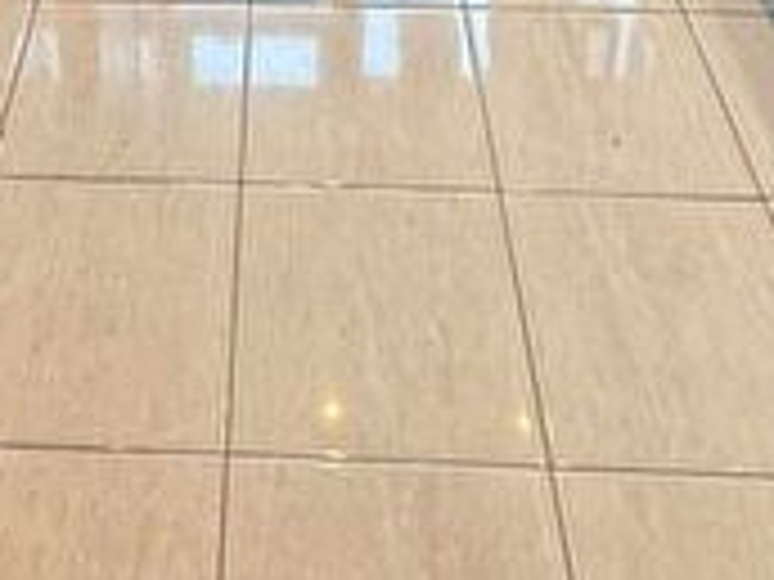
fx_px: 1274
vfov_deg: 17.6
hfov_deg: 33.3
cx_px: 230
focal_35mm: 57
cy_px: -596
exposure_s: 1/100
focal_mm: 2.22
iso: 160
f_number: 2.2
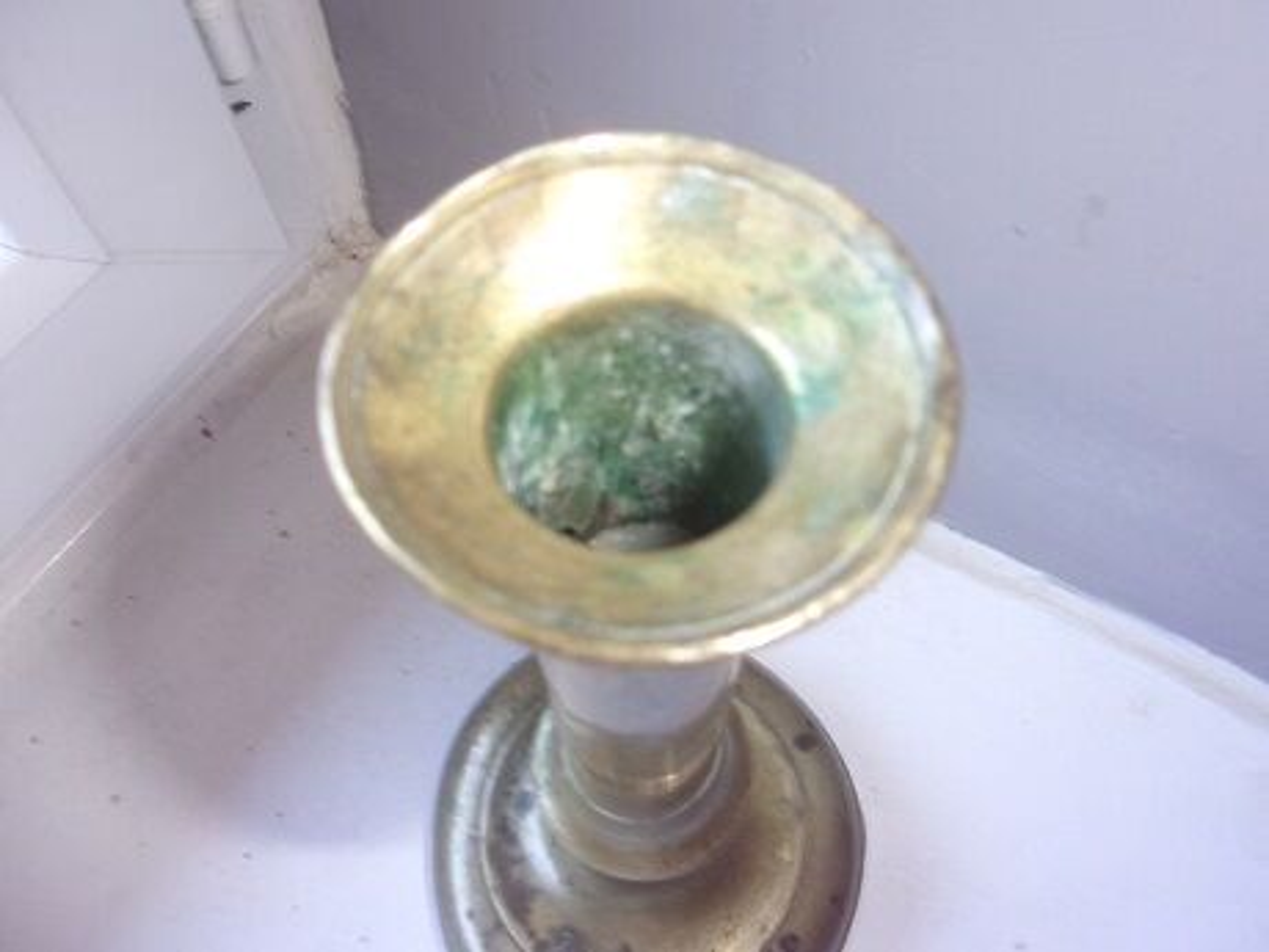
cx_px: 634
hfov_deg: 63.4
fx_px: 1026
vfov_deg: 49.7
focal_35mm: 28
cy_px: 476
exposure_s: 1/34
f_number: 3.9
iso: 200
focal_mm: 5.1
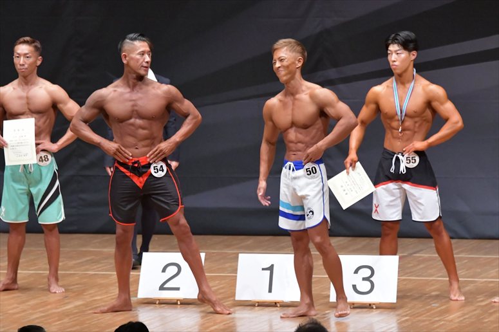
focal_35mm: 270
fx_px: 3741
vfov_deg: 5.1
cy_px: 166
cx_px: 250
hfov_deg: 7.6
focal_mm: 180
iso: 8000
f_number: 5.6
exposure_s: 1/400
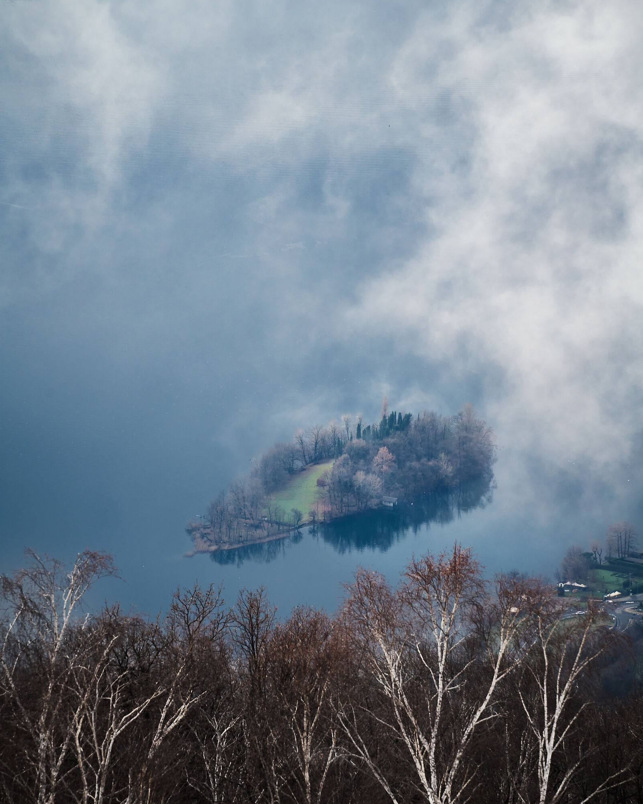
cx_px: 322
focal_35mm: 226
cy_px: 460
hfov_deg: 6.8
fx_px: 5376
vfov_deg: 8.5
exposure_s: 1/200
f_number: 8
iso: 320
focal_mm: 200
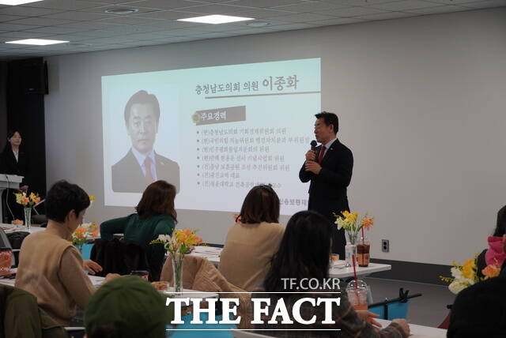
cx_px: 253
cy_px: 169
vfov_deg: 19.4
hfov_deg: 28.6
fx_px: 992
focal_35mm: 70
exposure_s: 1/160
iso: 640
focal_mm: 47
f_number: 5
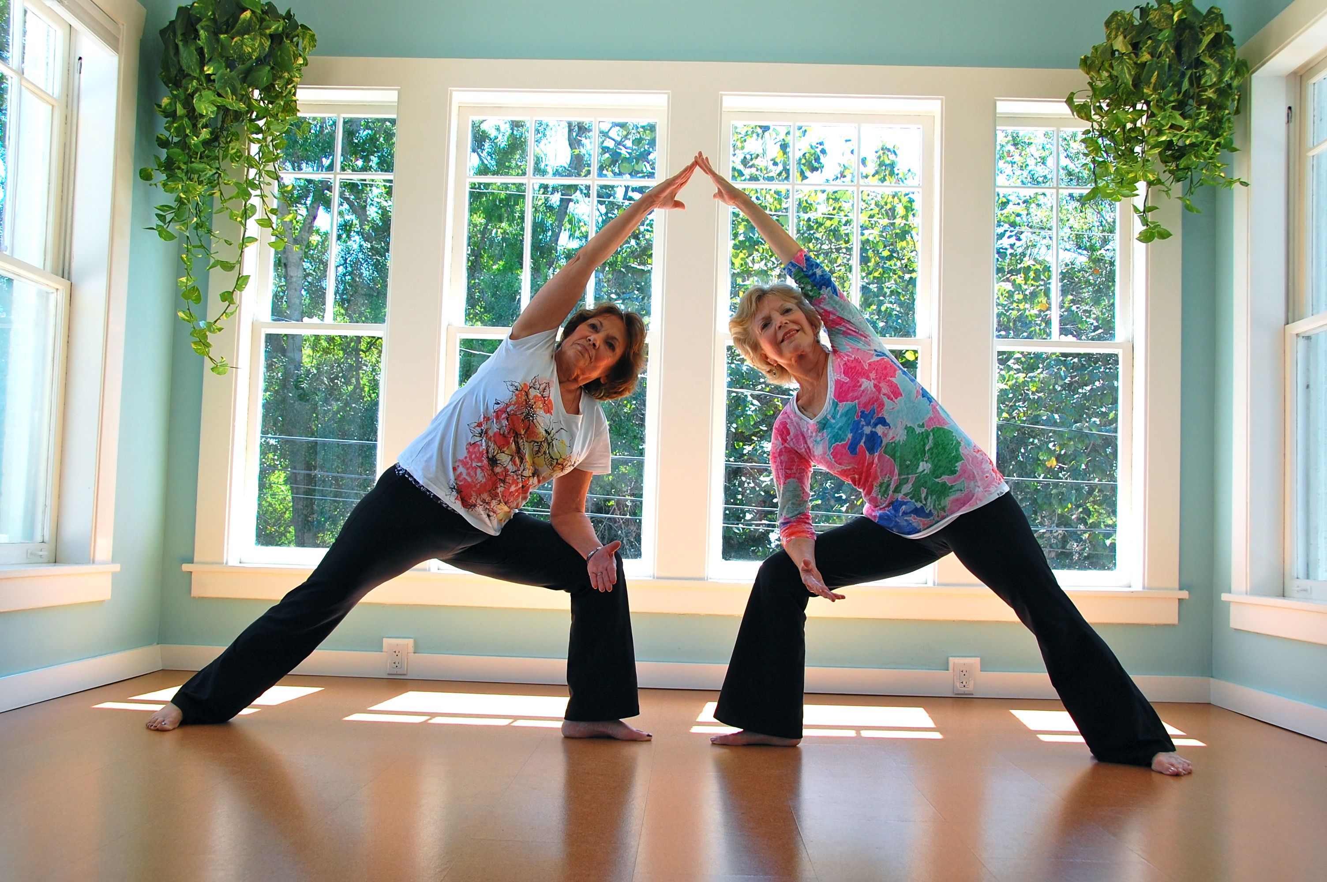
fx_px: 1215
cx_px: 664
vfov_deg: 39.9
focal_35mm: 33
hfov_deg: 57.3
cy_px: 441
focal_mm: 22
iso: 200
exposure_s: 1/160
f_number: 7.1
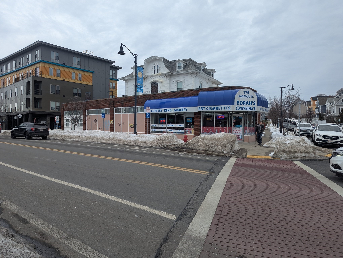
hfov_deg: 71.5
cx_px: 172
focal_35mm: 24
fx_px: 238
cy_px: 129
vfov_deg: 56.9
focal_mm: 6.81
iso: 45
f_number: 1.85
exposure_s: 1/1155
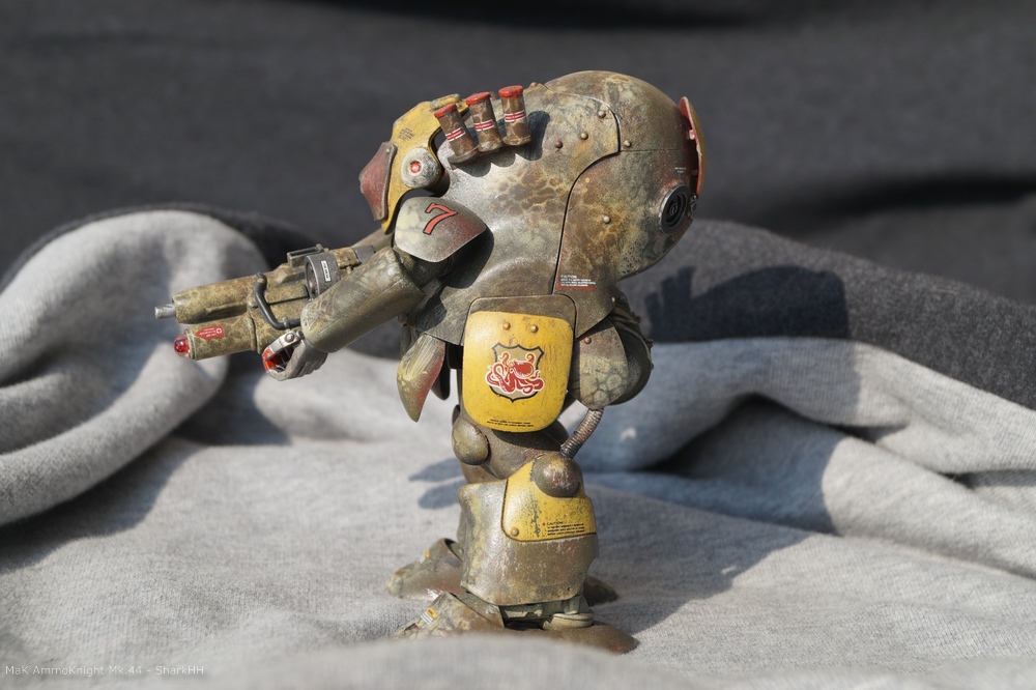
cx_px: 518
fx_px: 1726
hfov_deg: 33.4
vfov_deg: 22.6
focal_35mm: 60
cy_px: 345
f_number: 7.1
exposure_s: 1/320
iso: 100
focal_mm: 40
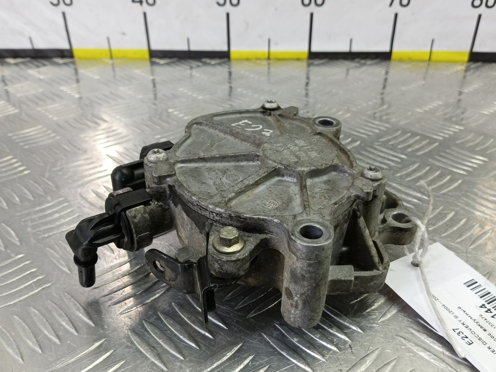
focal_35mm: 26
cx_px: 252
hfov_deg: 67.3
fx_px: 372
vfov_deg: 52.9
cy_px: 208
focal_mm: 4.11
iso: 149
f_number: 1.6
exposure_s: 1/50
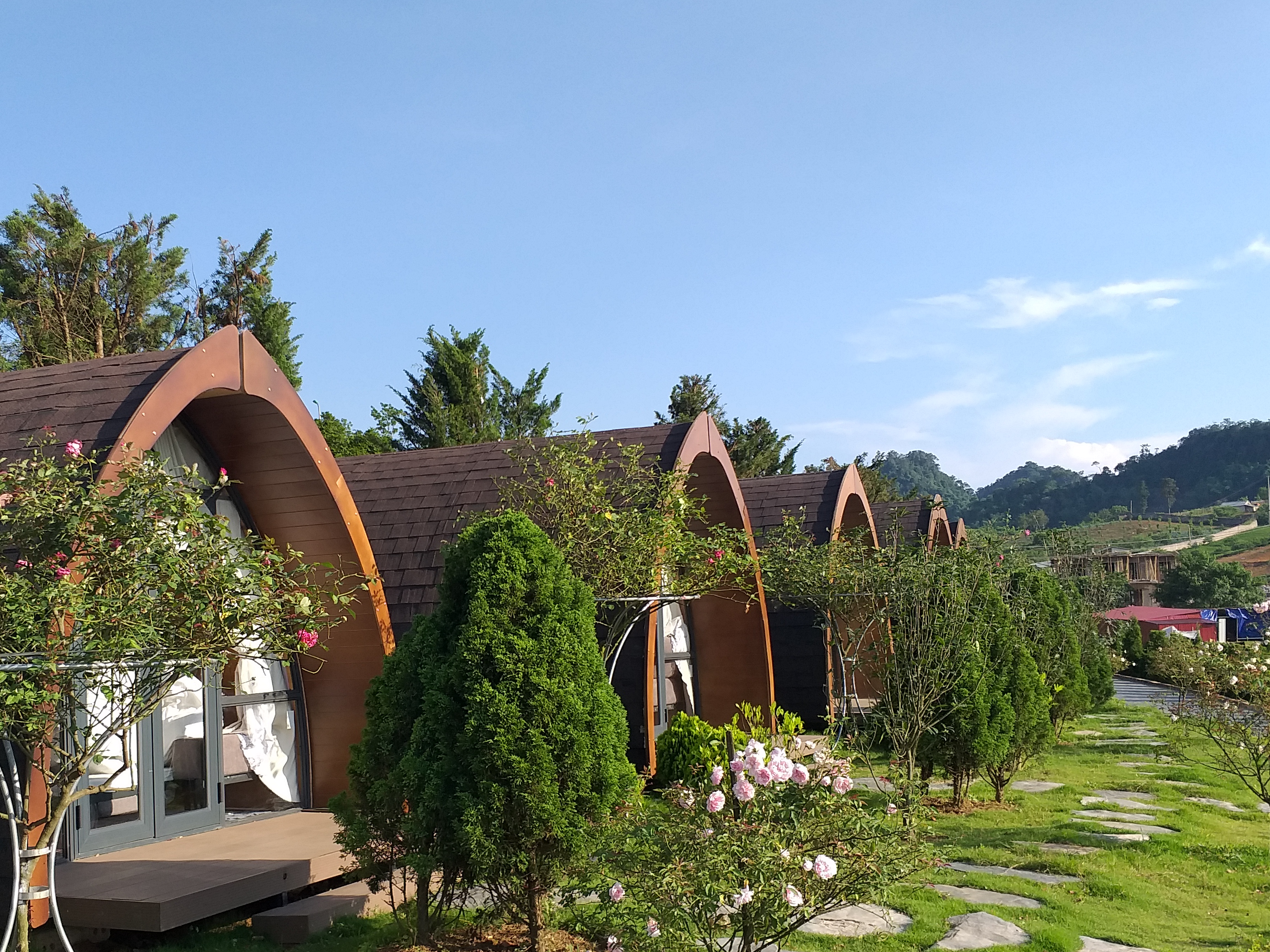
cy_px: 572
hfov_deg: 47.4
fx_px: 1431
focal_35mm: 39
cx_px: 468
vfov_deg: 36.7
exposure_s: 1/960
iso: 40
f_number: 1.7
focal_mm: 3.93
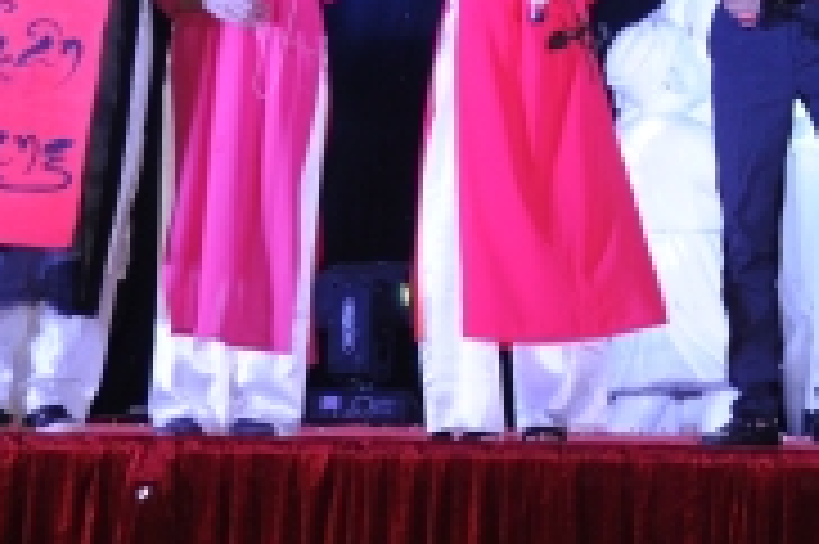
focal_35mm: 218
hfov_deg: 9.3
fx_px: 4955
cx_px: 936
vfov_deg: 6.2
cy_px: -247
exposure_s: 1/60
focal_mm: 66
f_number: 6.3
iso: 640
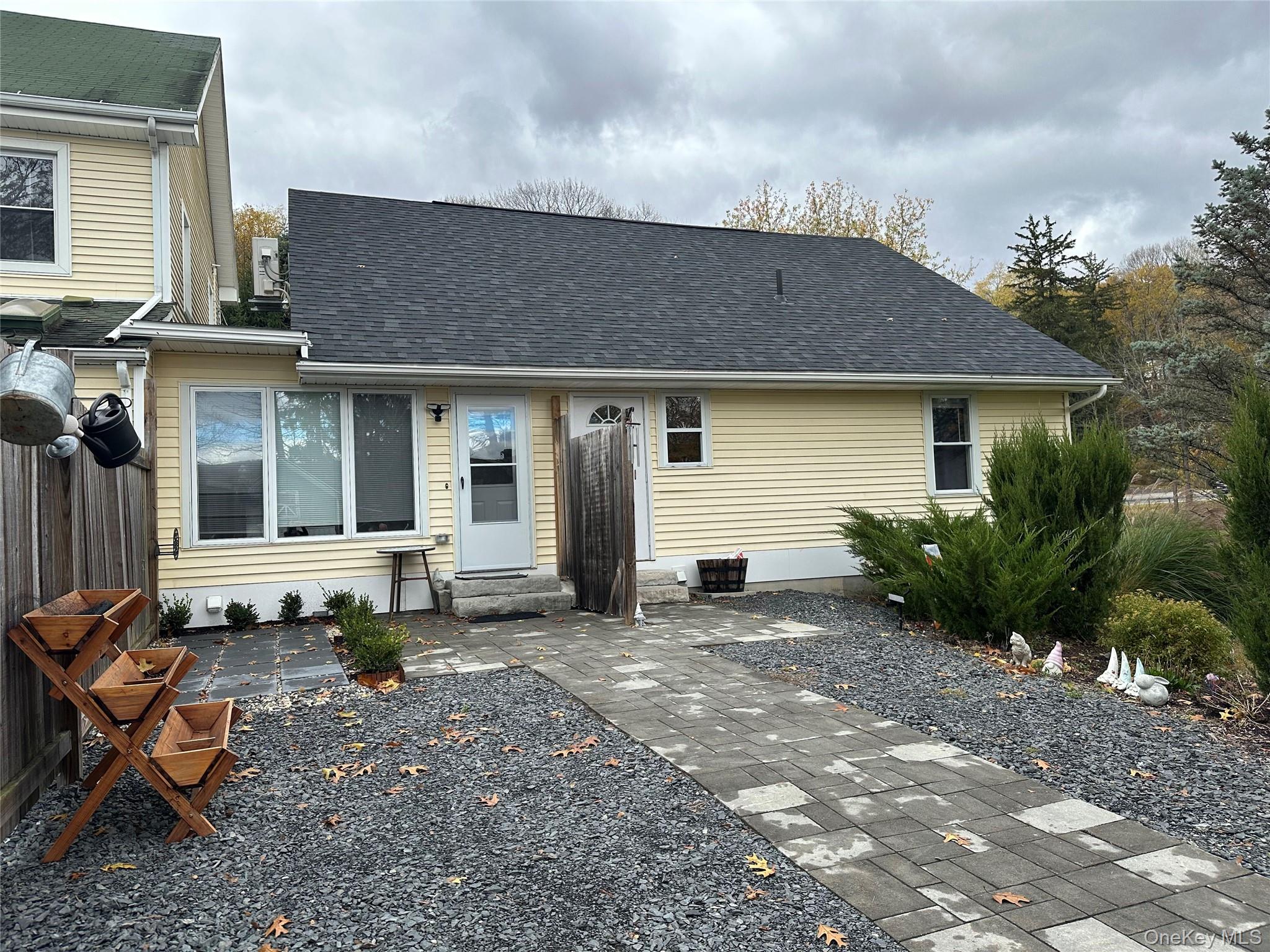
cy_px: 476
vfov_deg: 56.8
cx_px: 635
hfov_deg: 71.6
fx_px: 881
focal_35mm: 24
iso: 80
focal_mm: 6.86
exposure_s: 1/1412
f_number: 1.78
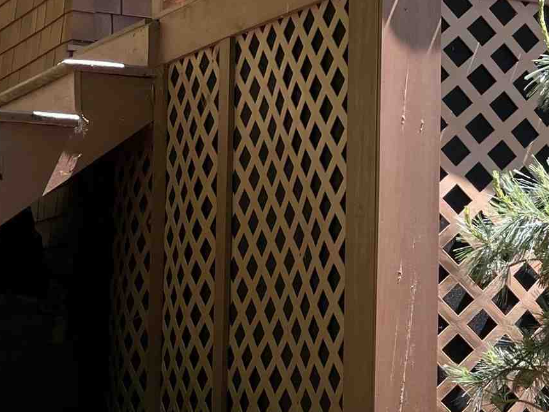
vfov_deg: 15.9
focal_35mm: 93
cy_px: 233
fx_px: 1475
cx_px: 891
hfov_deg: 18.1
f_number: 1.6
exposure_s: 1/428
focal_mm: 4.2
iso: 32
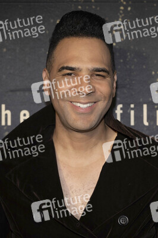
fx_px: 791
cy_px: 119
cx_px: 79
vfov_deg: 17.1
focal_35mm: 120
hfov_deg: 11.4
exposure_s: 1/200
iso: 800
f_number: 5.6
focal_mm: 120
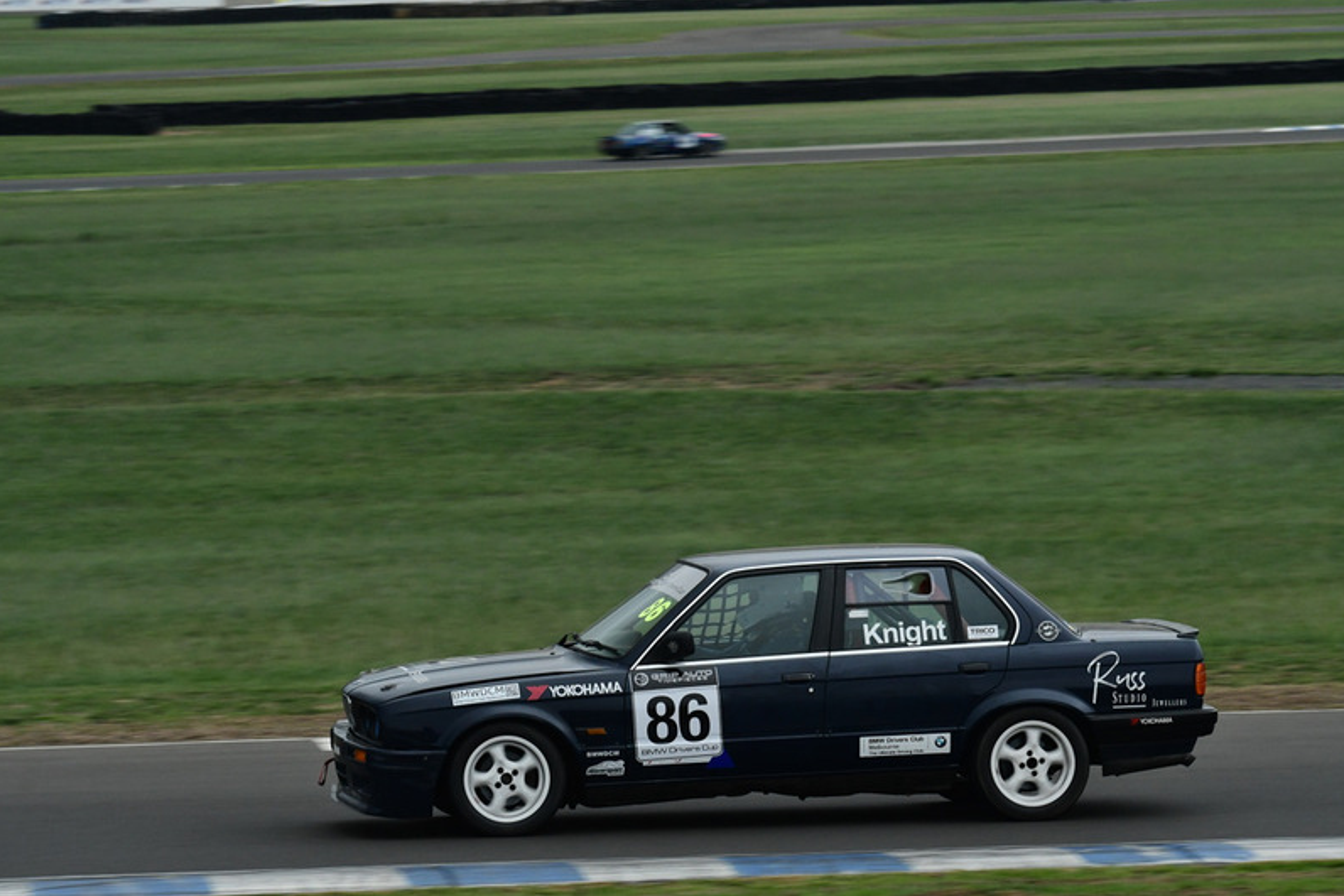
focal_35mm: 181
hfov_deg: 11.4
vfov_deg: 7.6
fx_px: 6758
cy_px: 447
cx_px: 670
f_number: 11
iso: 1600
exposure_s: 1/400
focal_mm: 120
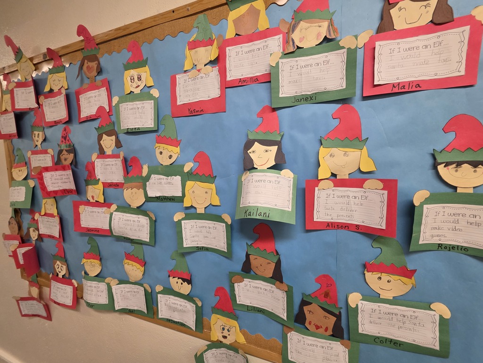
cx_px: 242
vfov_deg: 89.9
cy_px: 182
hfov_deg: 106.2
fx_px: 181
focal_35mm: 13
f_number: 1.9
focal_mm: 2.2
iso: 250
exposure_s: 1/60
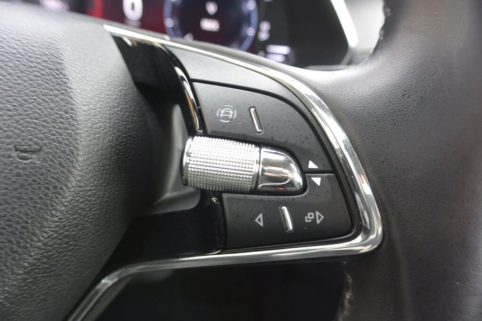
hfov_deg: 67.4
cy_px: 160
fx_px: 362
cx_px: 241
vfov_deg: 47.9
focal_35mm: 27
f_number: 3.5
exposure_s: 1/80
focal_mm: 10
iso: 400
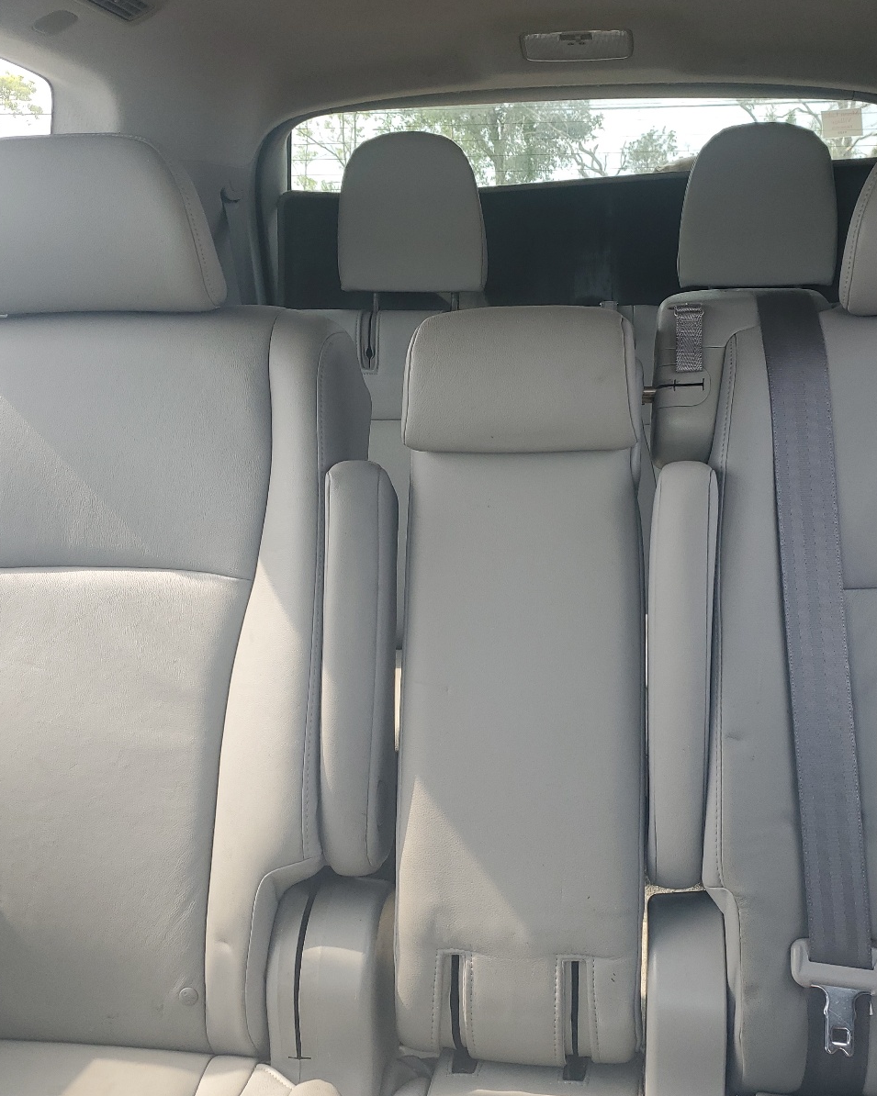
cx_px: 538
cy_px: 547
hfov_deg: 43.1
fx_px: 1103
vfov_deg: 52.8
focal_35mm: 34
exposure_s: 1/120
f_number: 1.5
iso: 51
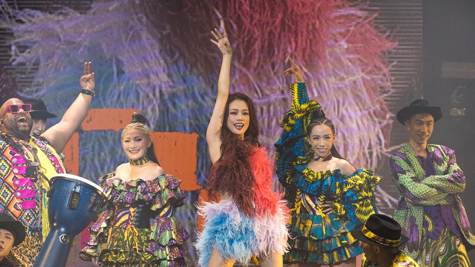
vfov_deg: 5.3
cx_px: 273
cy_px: 174
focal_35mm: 230
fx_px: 2897
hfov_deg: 9.4
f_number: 5.6
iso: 1250
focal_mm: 100
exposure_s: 1/400
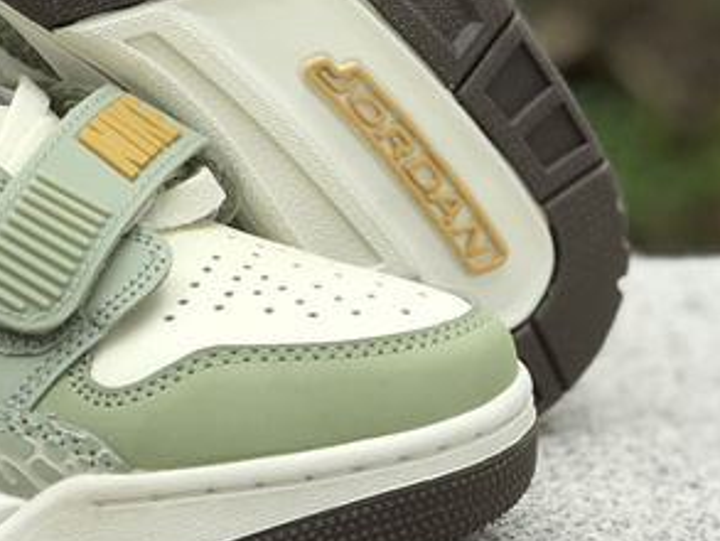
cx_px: -15
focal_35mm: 144
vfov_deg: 10.2
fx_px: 2996
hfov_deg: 13.5
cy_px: 33
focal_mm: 6.6
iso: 20
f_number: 2.8
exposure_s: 1/150
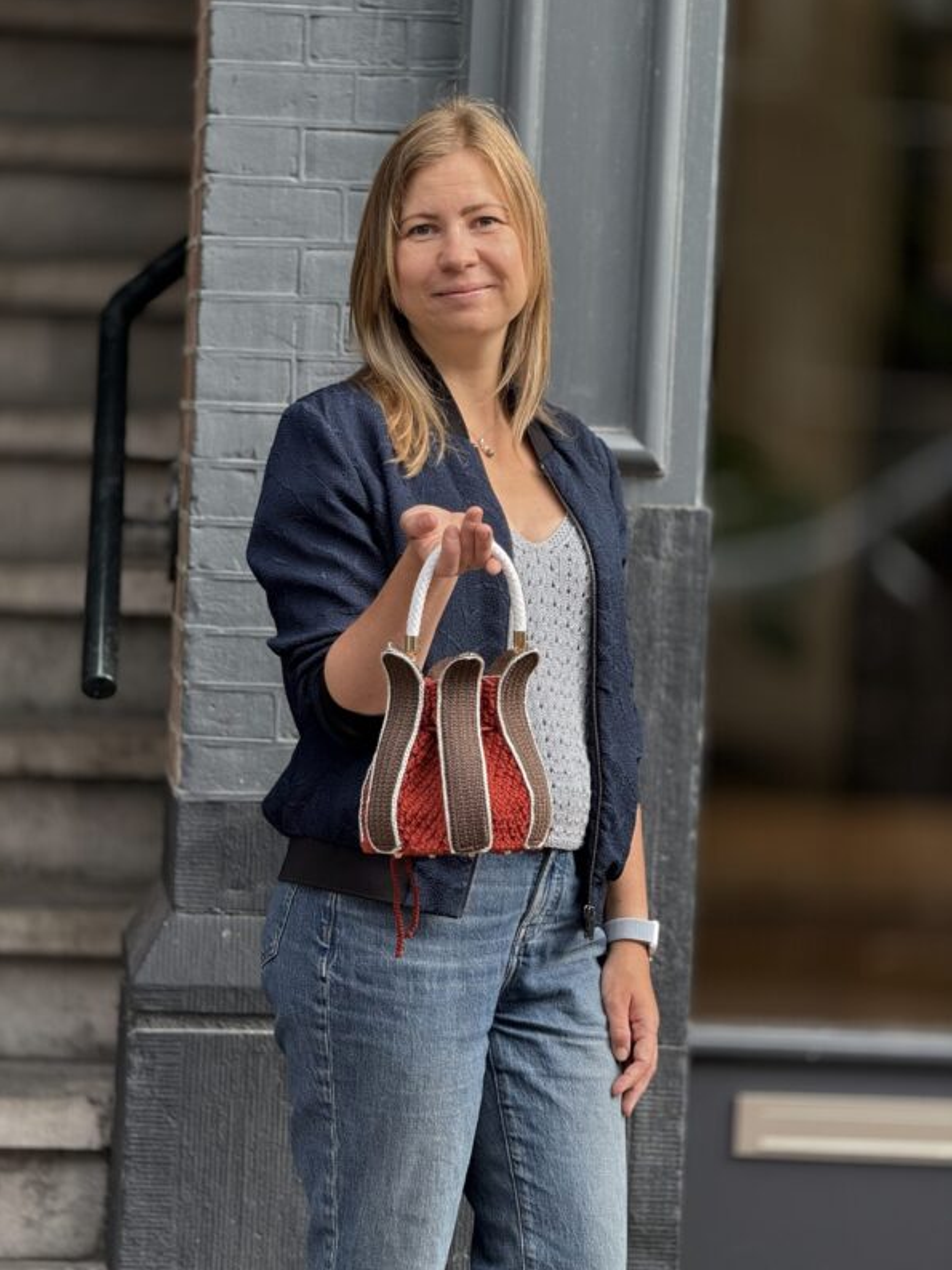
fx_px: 4436
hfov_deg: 12.2
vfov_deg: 16.3
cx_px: 477
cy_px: 631
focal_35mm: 121
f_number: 2.8
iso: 50
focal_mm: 15.66
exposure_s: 1/292
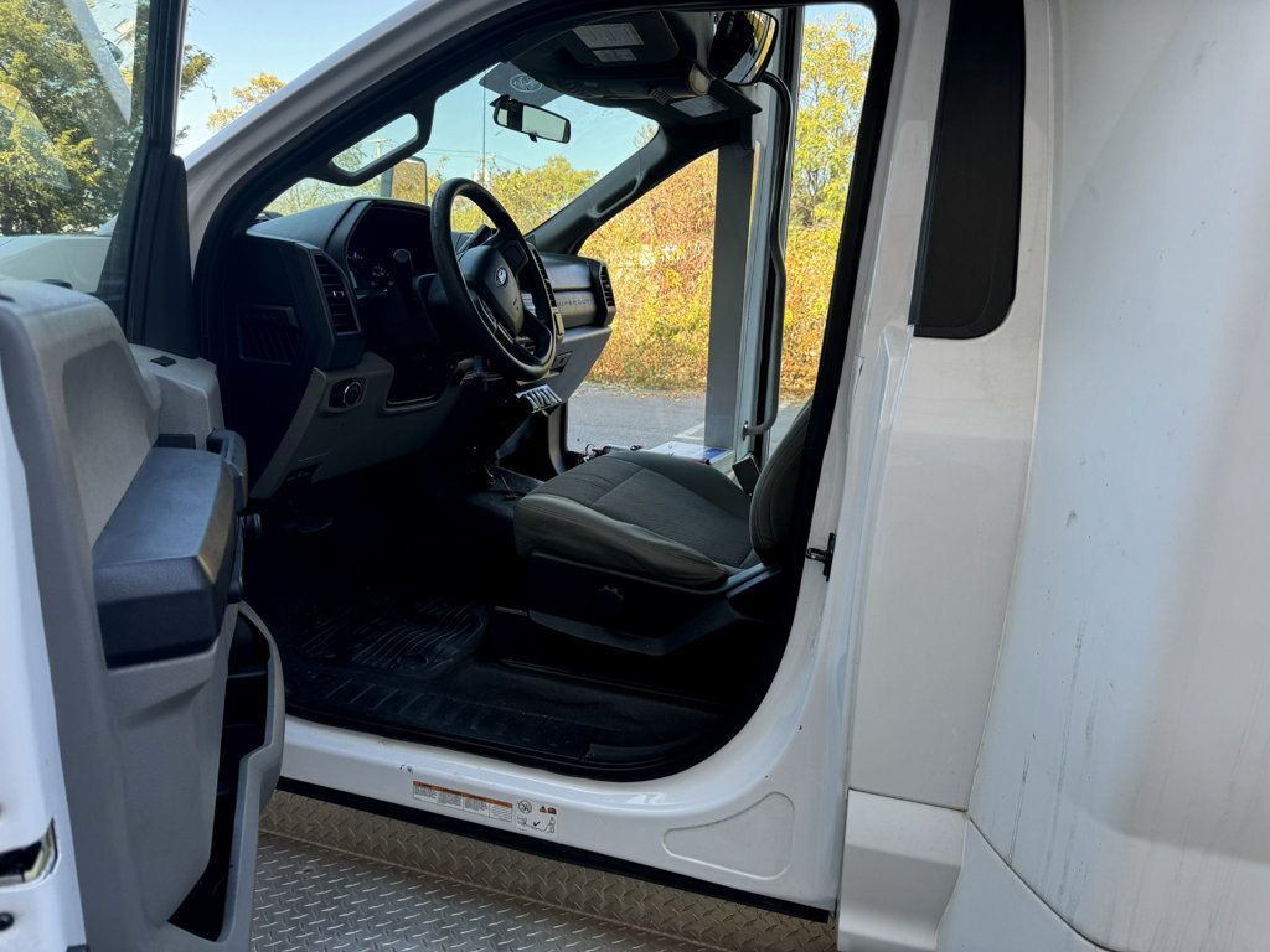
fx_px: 881
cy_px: 476
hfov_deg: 71.6
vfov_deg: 56.8
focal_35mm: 24
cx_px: 635
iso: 64
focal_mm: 6.76
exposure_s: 1/156
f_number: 1.78
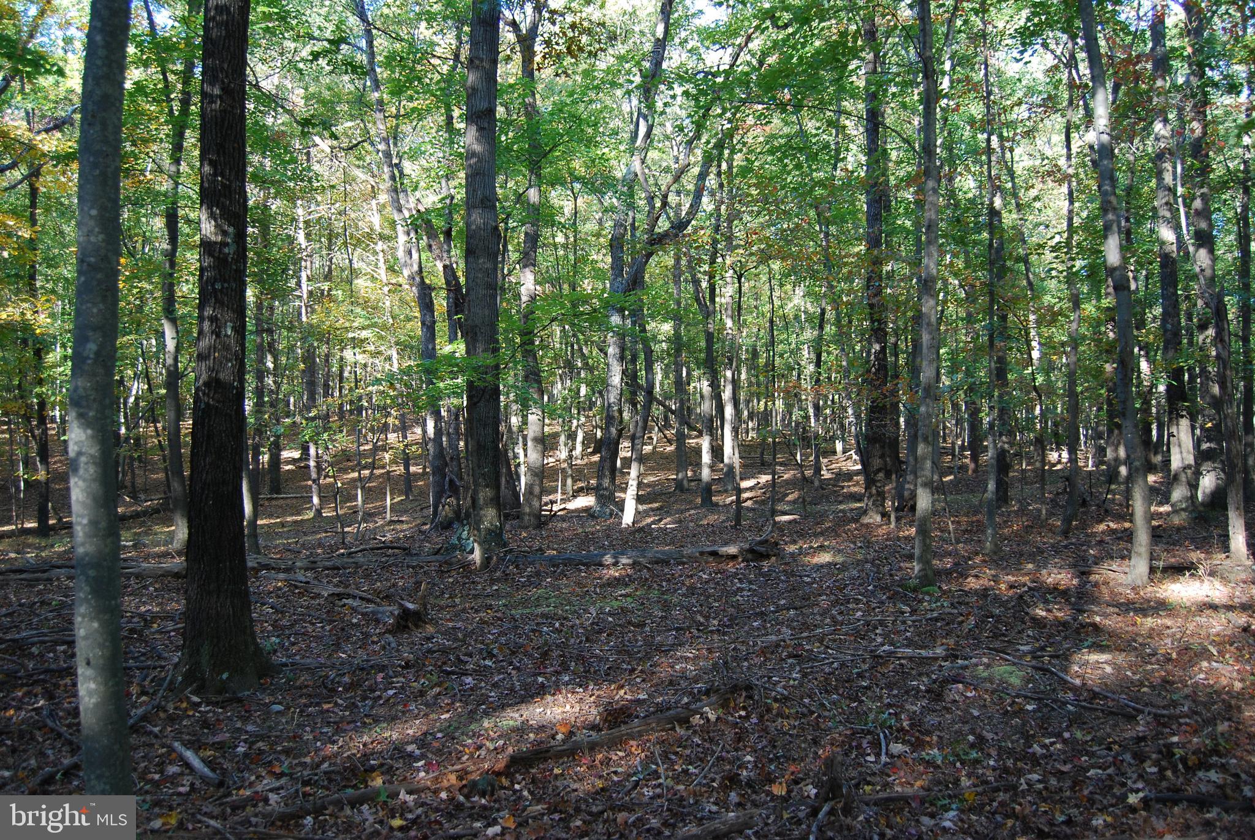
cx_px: 628
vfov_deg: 43.7
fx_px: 1047
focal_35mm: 30
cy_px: 420
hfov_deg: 61.9
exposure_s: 1/60
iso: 280
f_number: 3.8
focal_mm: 20
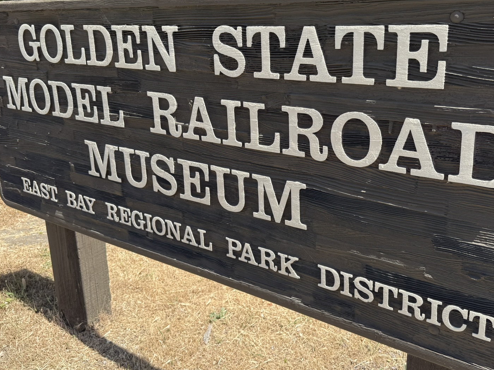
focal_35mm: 35
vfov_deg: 40.5
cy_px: 148
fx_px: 499
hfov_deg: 52.4
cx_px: 282
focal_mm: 6.76
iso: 80
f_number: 1.78
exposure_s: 1/1689
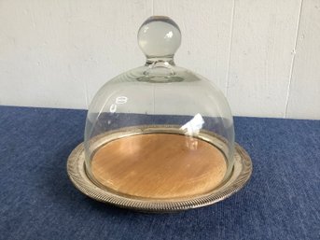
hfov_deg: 58.4
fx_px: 286
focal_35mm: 31
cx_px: 160
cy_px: 120
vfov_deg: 45.4
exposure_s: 1/100
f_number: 2.4
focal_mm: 3.3
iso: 80
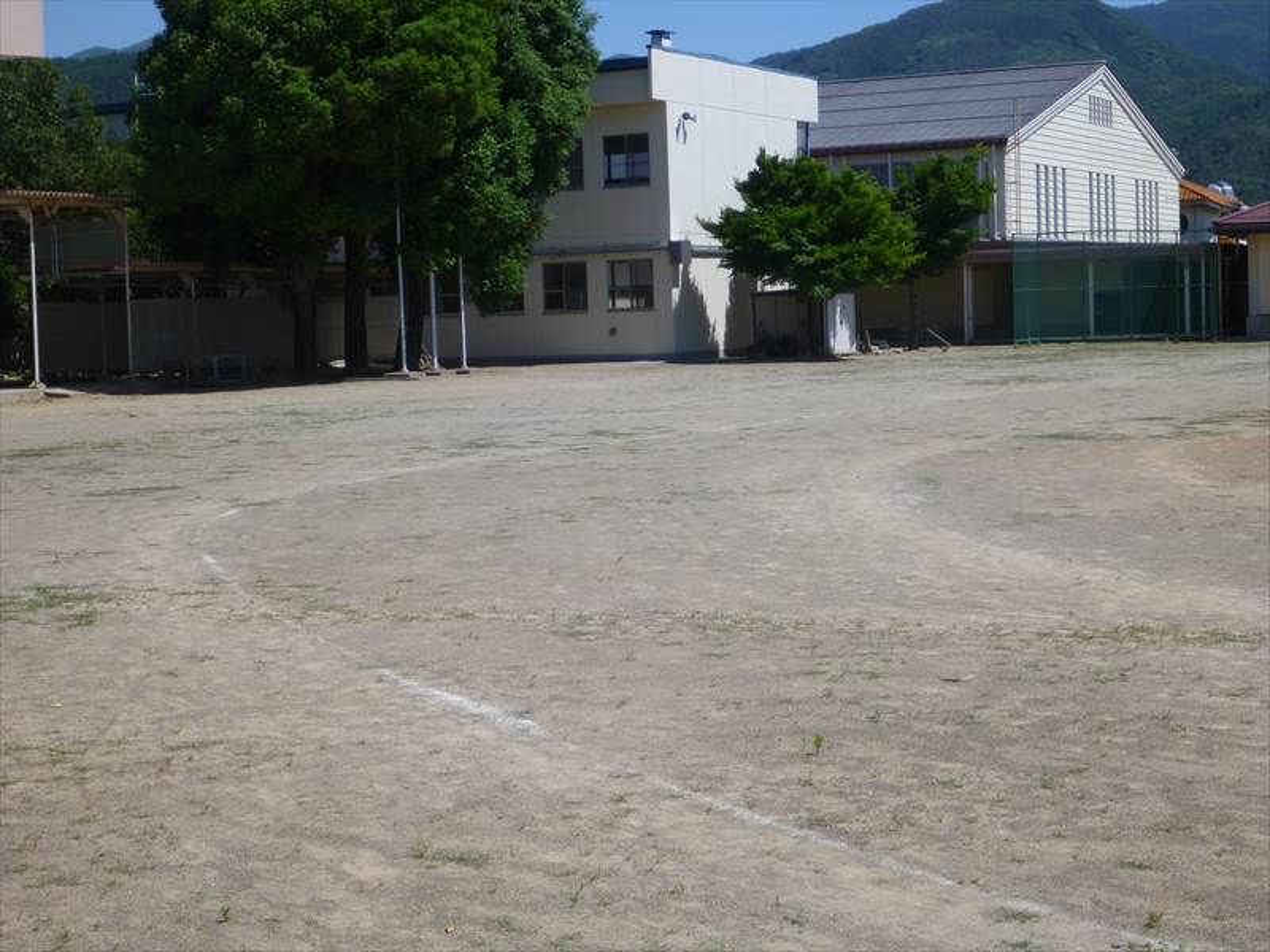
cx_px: 635
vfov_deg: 22.3
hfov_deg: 29.4
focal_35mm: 66
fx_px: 2421
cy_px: 476
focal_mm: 11.7
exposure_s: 1/500
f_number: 5.3
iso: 100
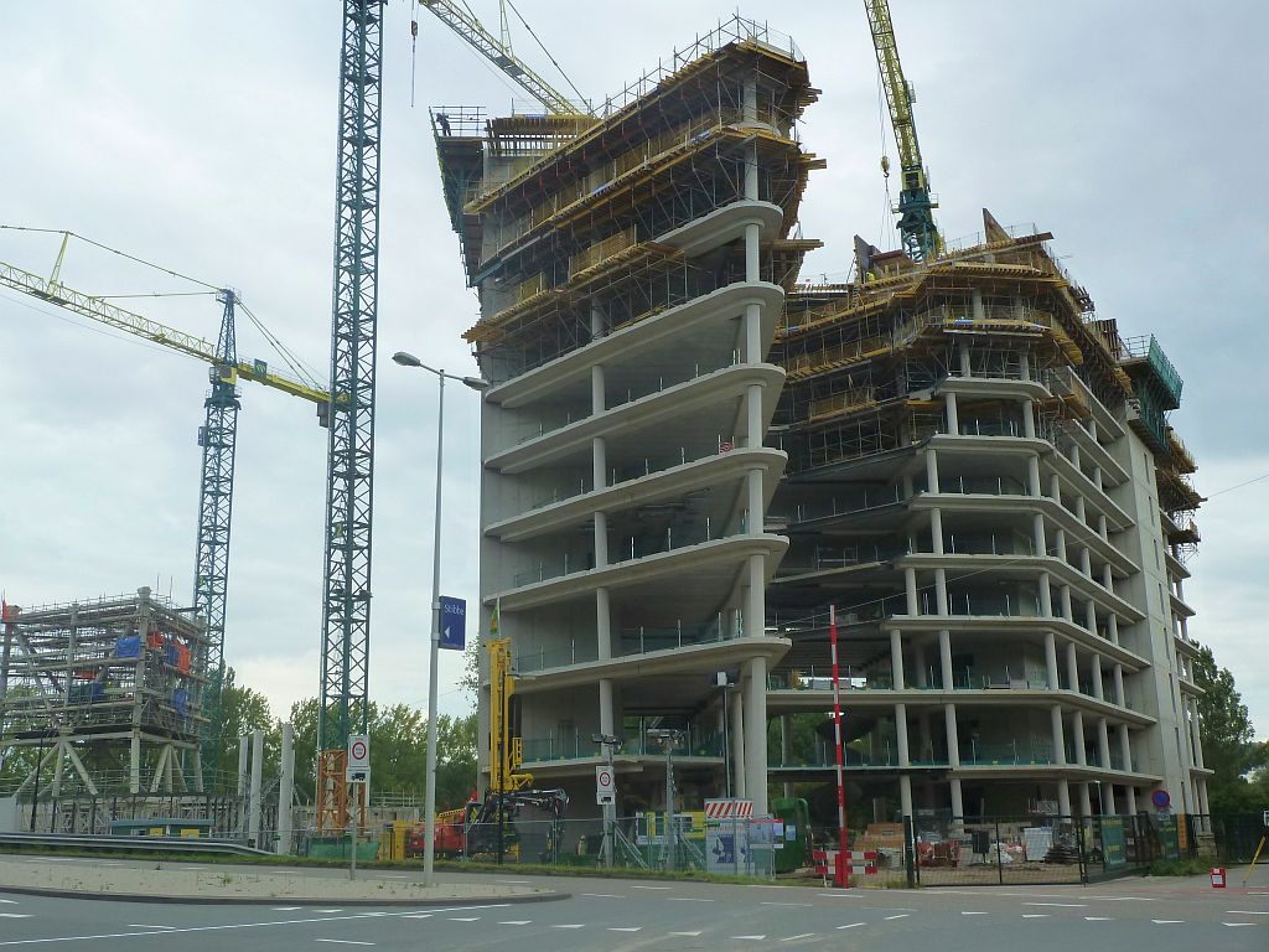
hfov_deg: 50.1
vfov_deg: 38.7
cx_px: 634
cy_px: 476
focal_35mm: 37
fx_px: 1356
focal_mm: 6.1
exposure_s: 1/500
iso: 125
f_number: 4
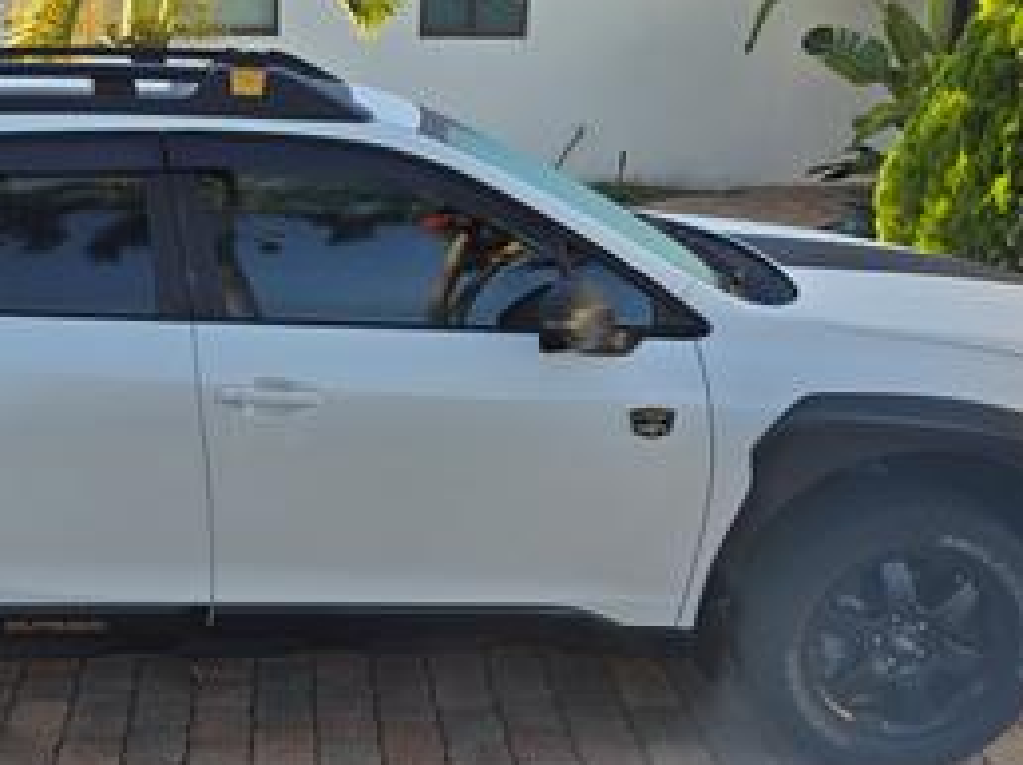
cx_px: 270
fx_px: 1329
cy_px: 329
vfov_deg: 32.1
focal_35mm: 45
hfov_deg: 41.0
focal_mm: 6.3
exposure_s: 1/263
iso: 12
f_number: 1.7
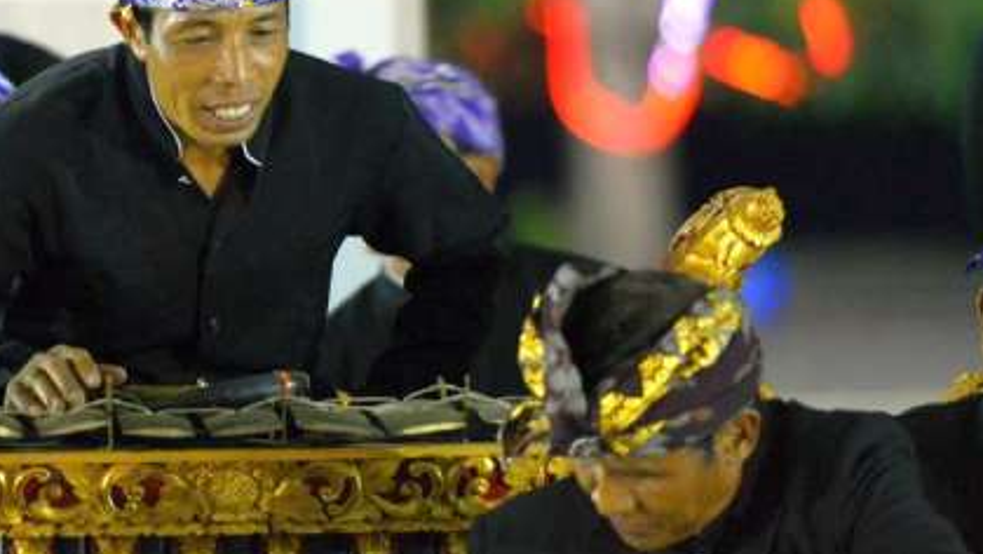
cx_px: 66
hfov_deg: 5.4
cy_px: 70
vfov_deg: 3.0
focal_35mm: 400
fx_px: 10429
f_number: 2.8
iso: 6400
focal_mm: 200
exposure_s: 1/40
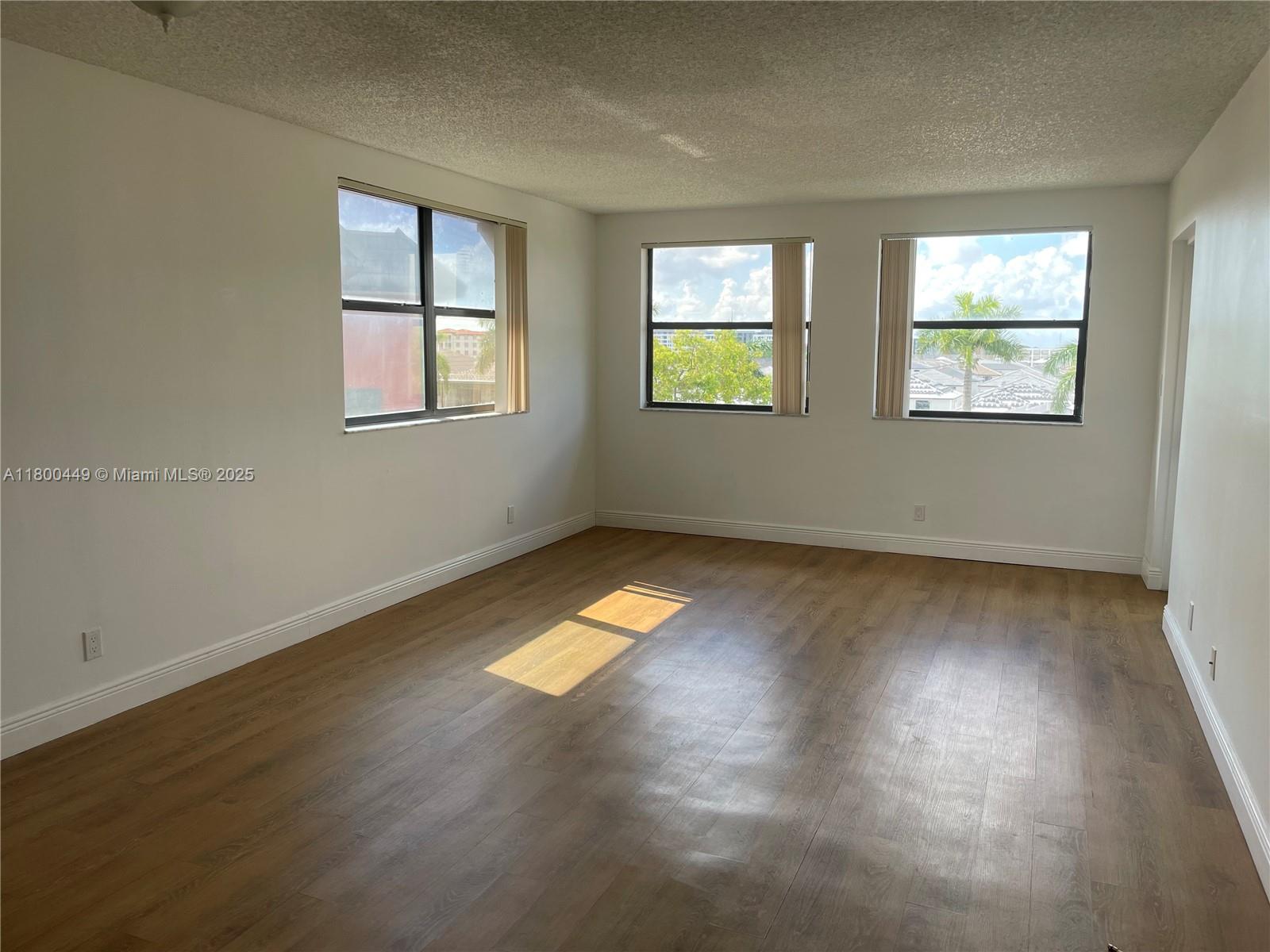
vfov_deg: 53.1
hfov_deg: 67.3
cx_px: 635
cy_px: 476
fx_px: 954
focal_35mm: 26
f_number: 1.6
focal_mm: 4.2
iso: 32
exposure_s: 1/443
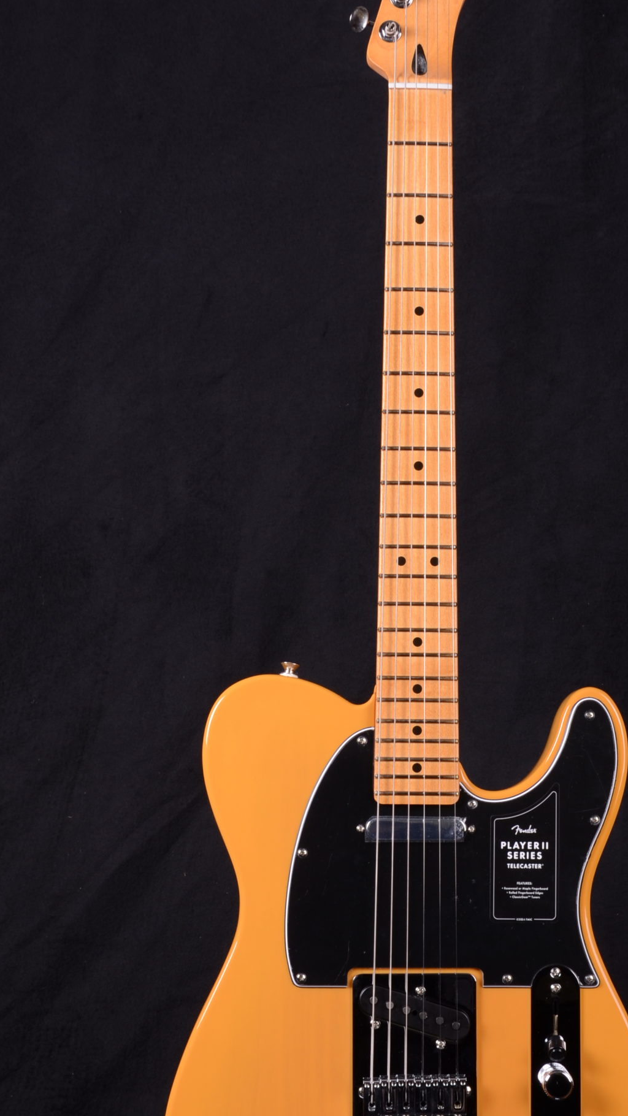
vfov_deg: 28.2
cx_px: 418
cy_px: 578
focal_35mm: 75
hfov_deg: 16.1
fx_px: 2220
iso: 200
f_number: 13
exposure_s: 1/200
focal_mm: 34
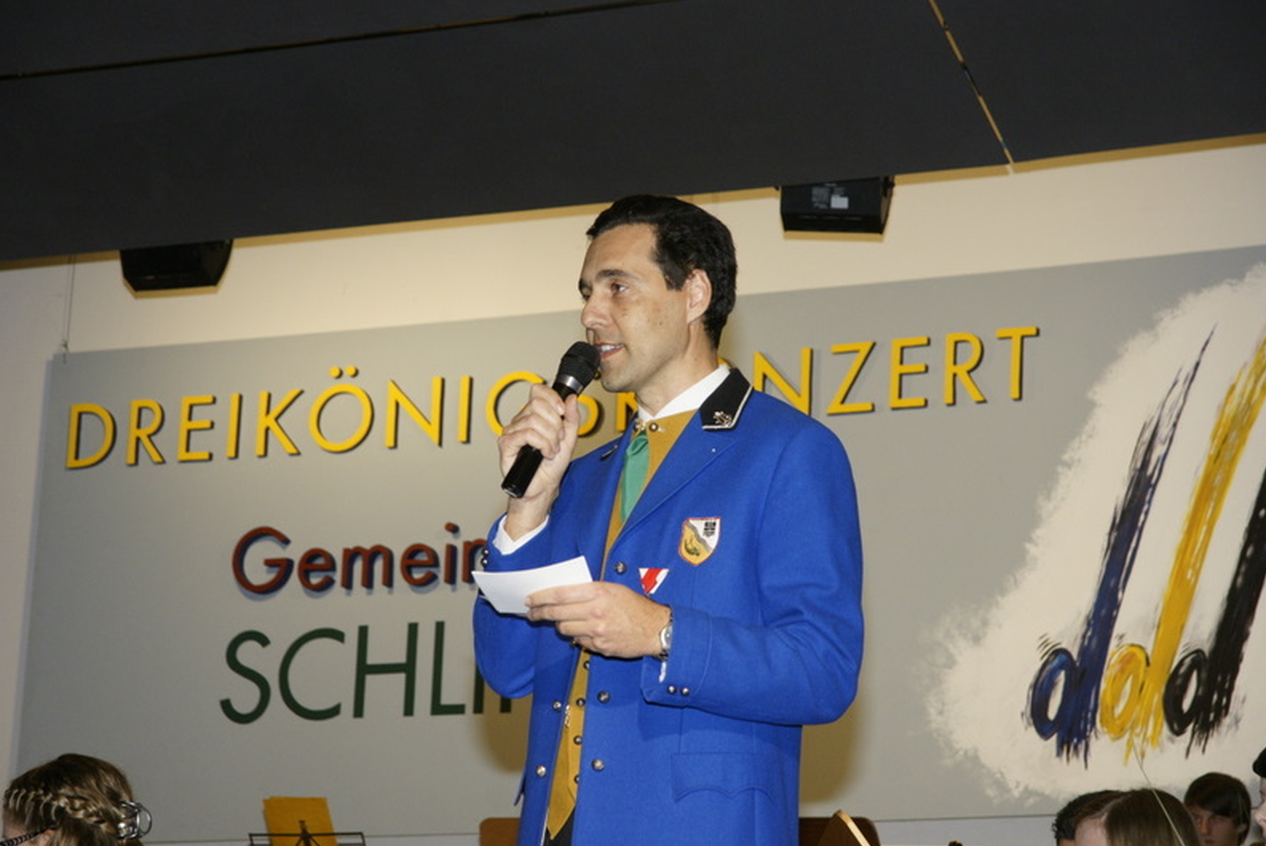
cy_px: 423
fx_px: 4258
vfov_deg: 11.3
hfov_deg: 16.9
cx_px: 637
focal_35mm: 121
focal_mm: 80
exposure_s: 1/320
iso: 1000
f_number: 7.1
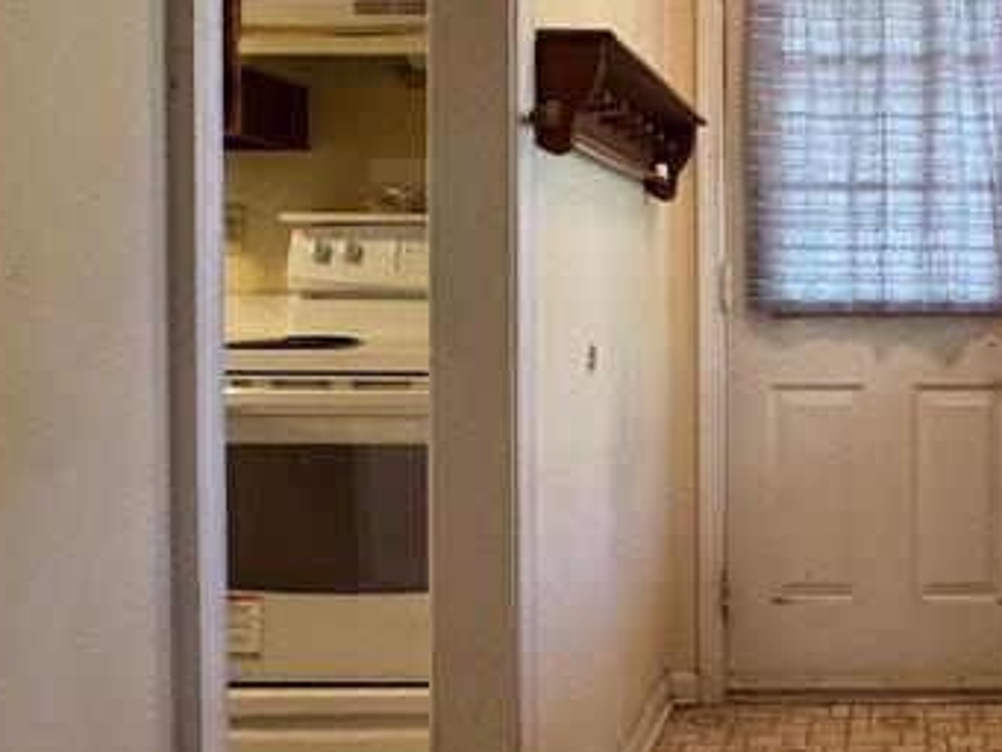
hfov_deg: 41.3
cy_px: 323
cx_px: 899
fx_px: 1216
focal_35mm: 42
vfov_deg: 34.3
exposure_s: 1/60
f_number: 2.2
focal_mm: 2.22
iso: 500
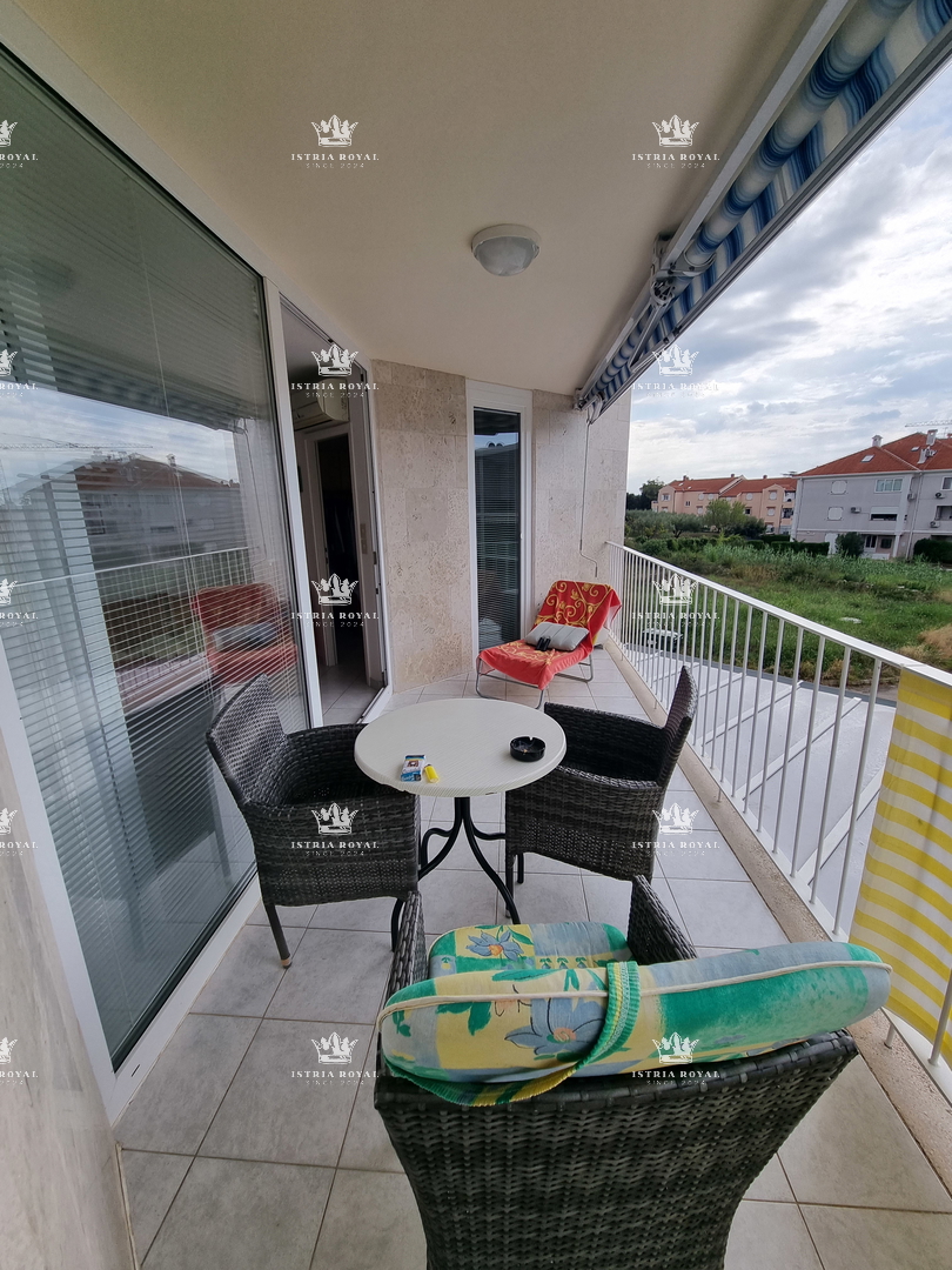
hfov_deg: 89.9
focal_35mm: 13
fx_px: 477
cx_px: 476
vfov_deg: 106.2
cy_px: 635
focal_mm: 2.2
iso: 50
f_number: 2.2
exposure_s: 1/1276
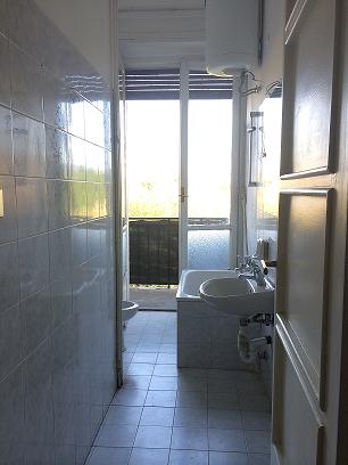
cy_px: 232
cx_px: 174
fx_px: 402
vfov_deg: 60.0
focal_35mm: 30
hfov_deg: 46.8
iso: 32
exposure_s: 1/60
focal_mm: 4.12
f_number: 2.2
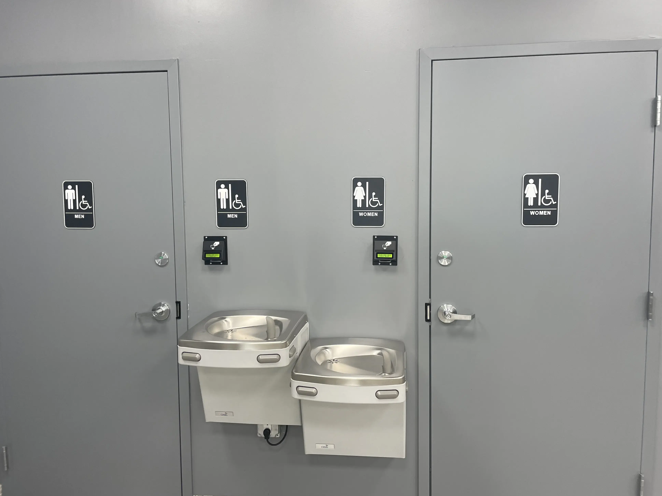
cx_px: 339
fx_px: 516
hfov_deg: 65.3
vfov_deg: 51.4
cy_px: 249
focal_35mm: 27
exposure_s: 1/120
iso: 100
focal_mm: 4.2
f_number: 1.6
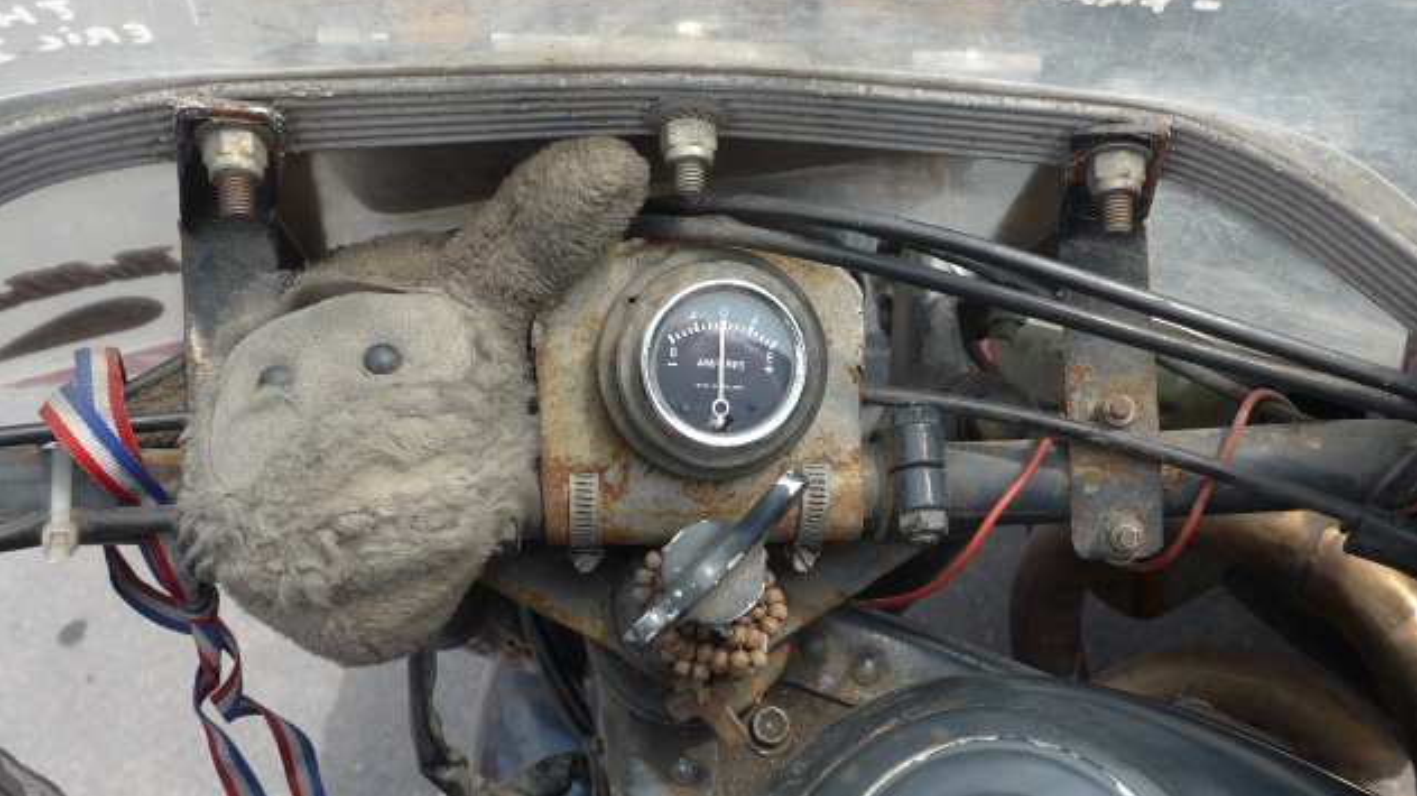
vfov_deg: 36.6
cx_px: 715
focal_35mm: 32
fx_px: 1202
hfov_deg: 61.0
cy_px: 437
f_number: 2.8
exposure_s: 1/400
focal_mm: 6
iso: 80
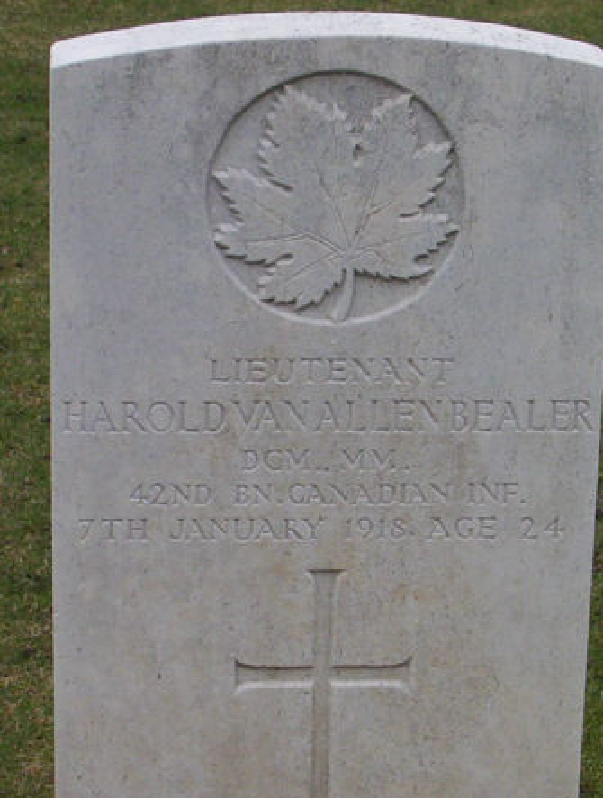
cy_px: 585
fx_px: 3350
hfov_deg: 10.3
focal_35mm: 145
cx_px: 223
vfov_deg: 13.5
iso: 100
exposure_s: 1/293
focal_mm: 10.76
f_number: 3.62
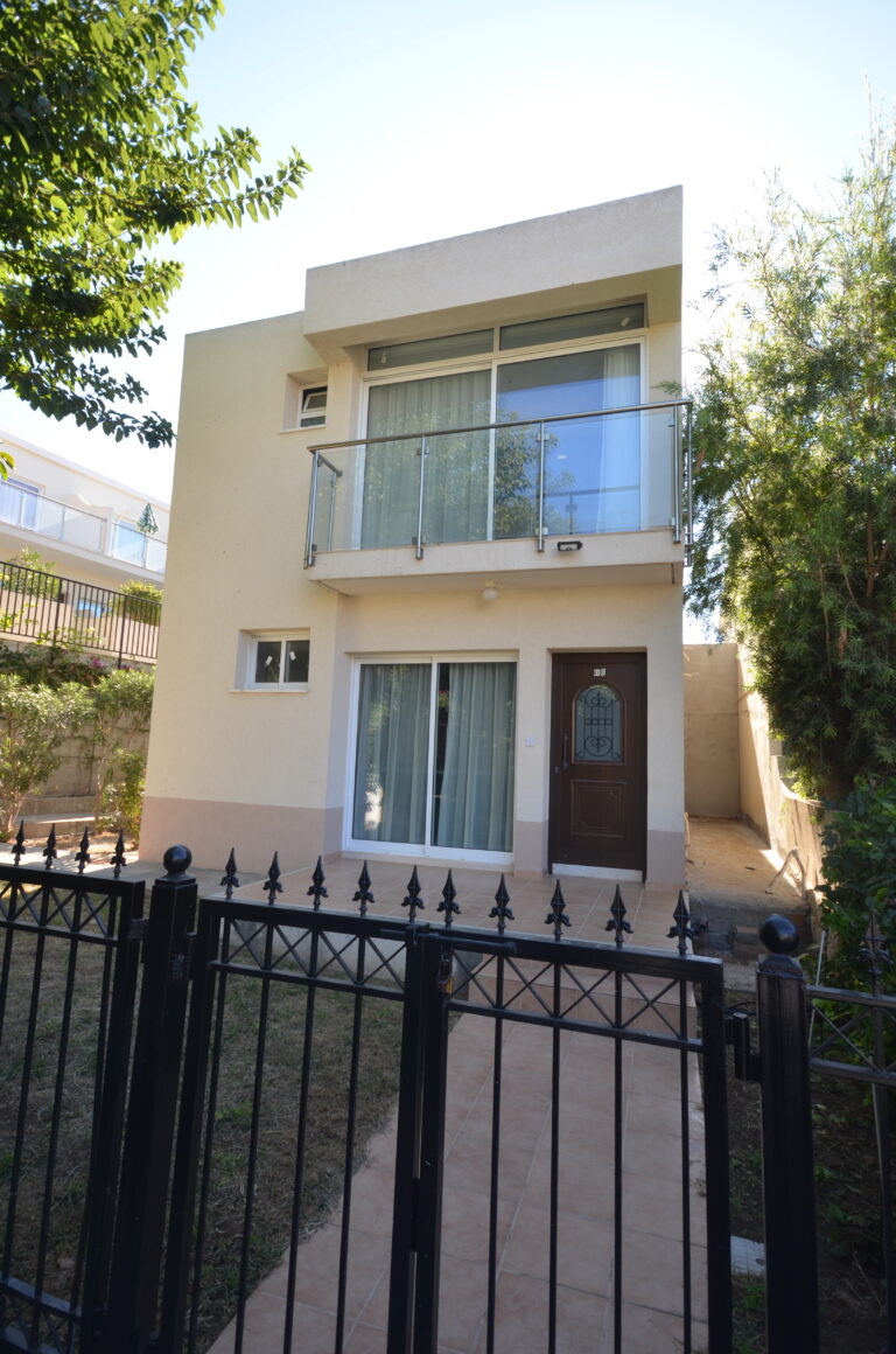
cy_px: 677
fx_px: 675
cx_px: 448
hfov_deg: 67.1
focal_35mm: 18
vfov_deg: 90.1
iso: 200
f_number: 7.1
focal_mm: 12
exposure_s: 1/200
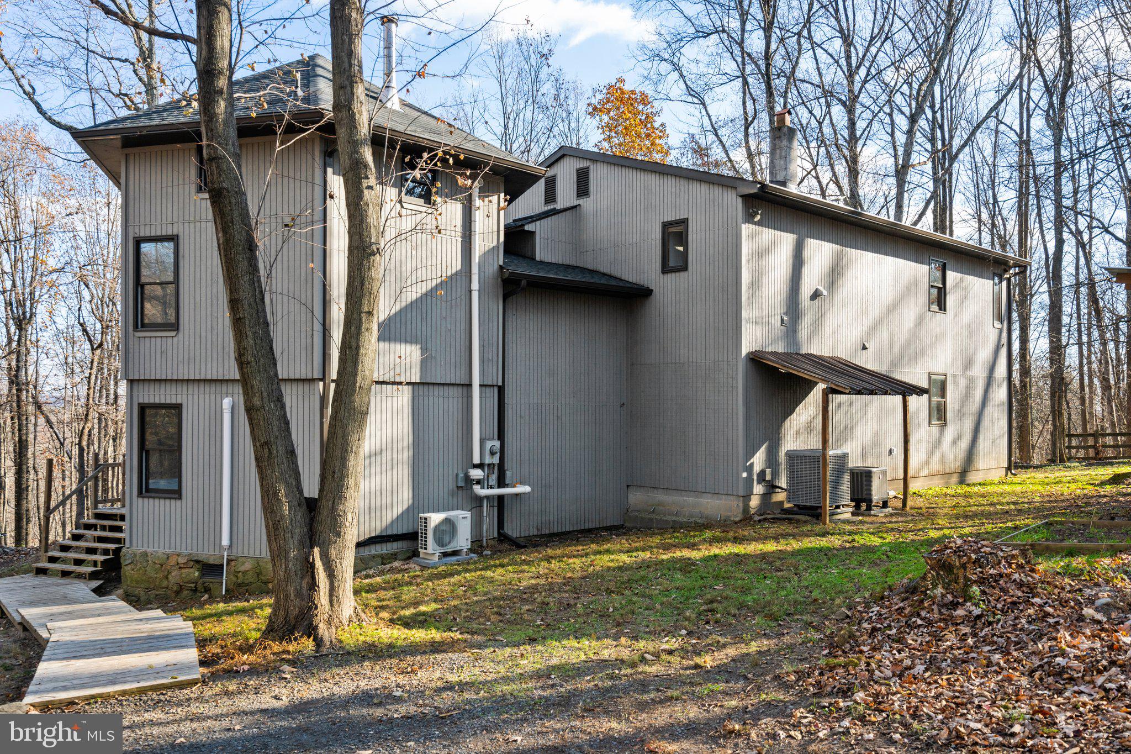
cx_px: 566
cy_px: 377
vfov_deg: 46.4
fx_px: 880
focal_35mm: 28
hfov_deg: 65.5
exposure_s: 1/100
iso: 320
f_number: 13
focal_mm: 28
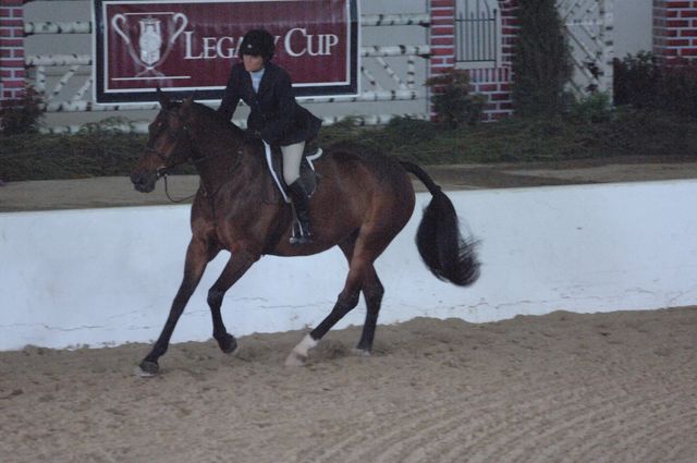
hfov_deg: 6.9
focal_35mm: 300
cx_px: 348
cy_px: 232
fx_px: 5801
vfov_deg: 4.6
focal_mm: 200
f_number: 2.8
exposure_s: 1/320
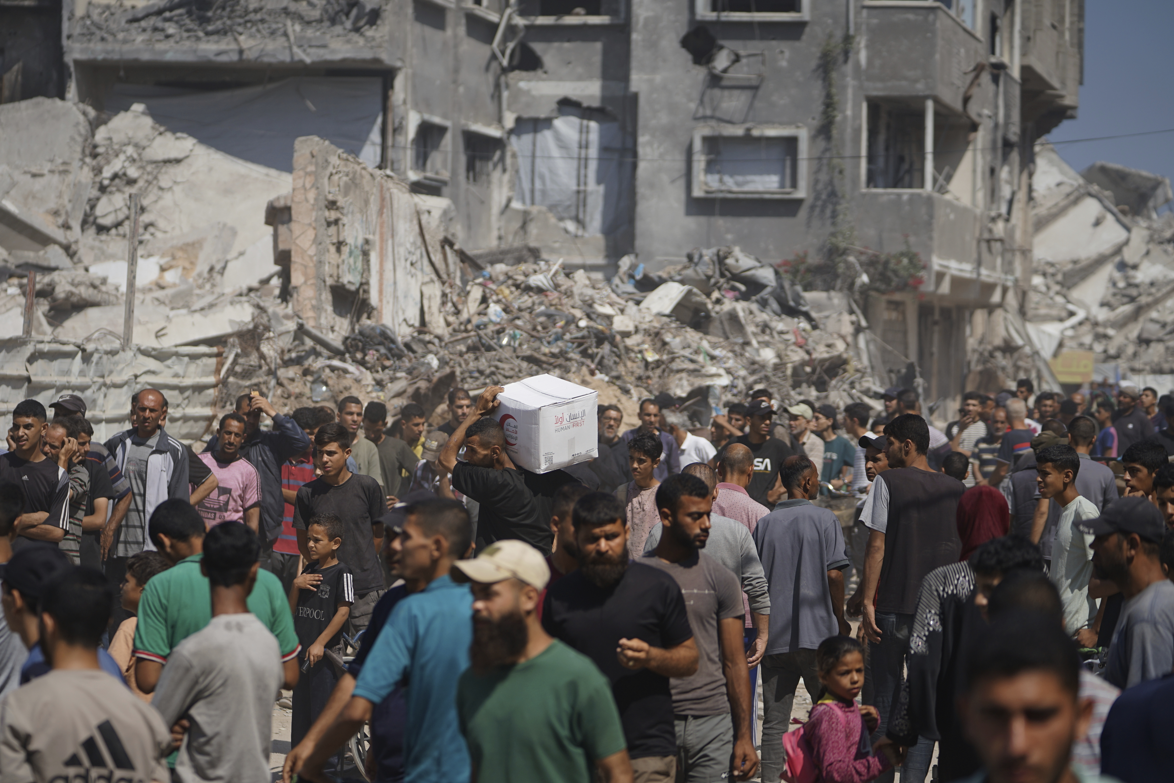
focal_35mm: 108
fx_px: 3522
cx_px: 522
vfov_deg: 12.7
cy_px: 391
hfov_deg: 18.9
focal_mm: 95
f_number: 2.8
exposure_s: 1/2500
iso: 100
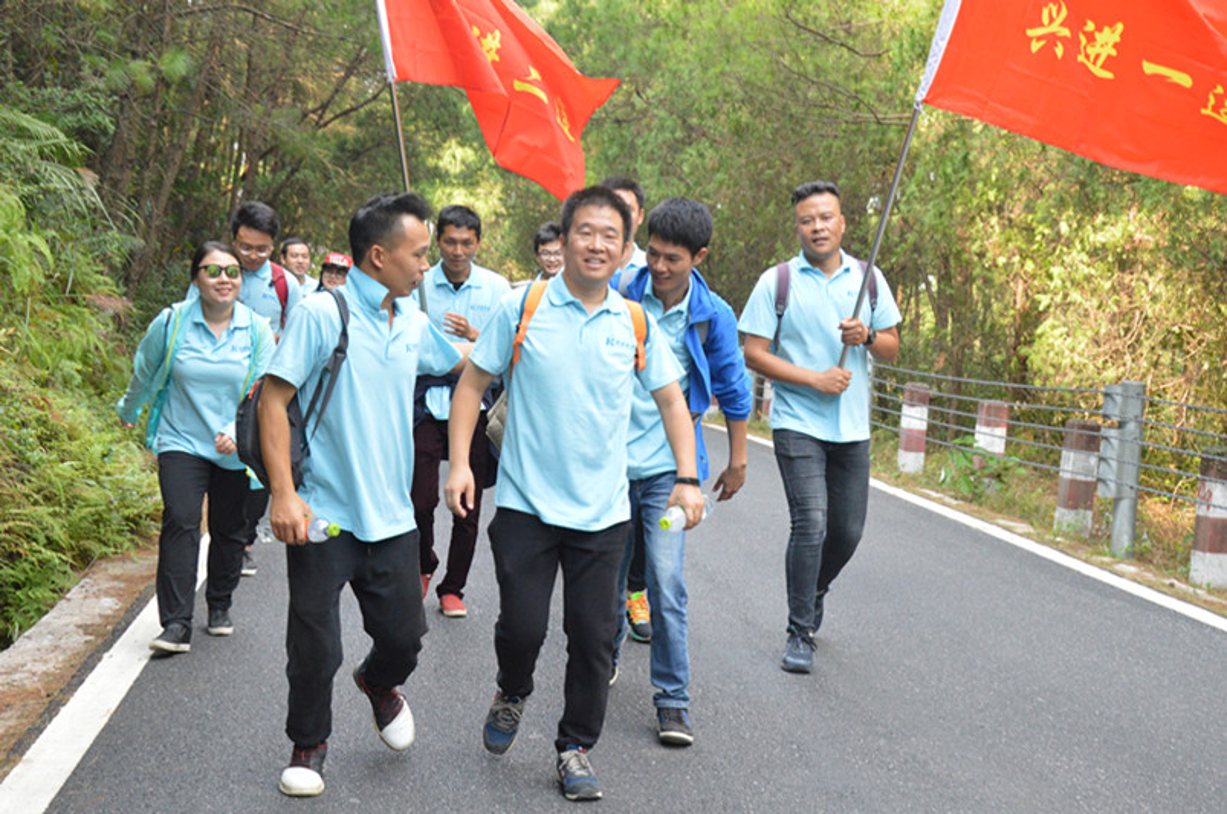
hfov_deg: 37.9
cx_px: 614
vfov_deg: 25.7
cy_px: 407
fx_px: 1787
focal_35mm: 52
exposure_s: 1/320
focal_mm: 35
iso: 1600
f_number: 9
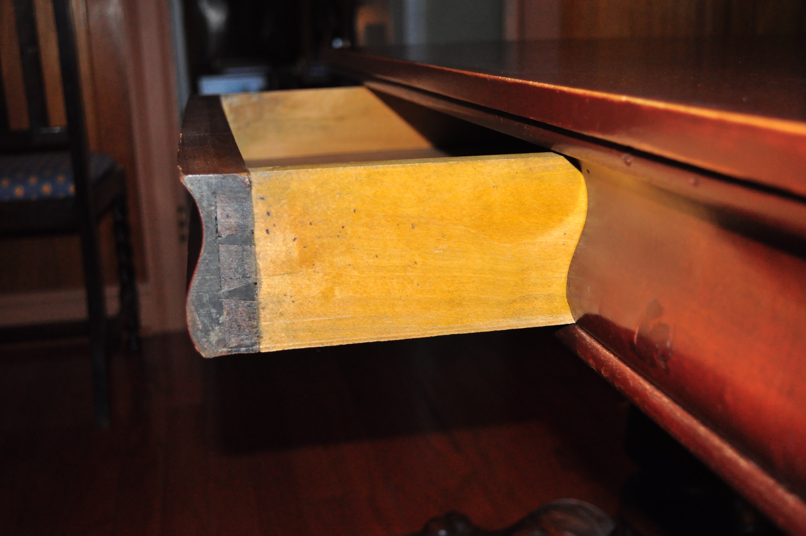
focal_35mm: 42
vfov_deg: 31.8
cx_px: 403
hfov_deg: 46.4
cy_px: 268
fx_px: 939
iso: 1000
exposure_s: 1/125
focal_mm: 28
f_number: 4.5
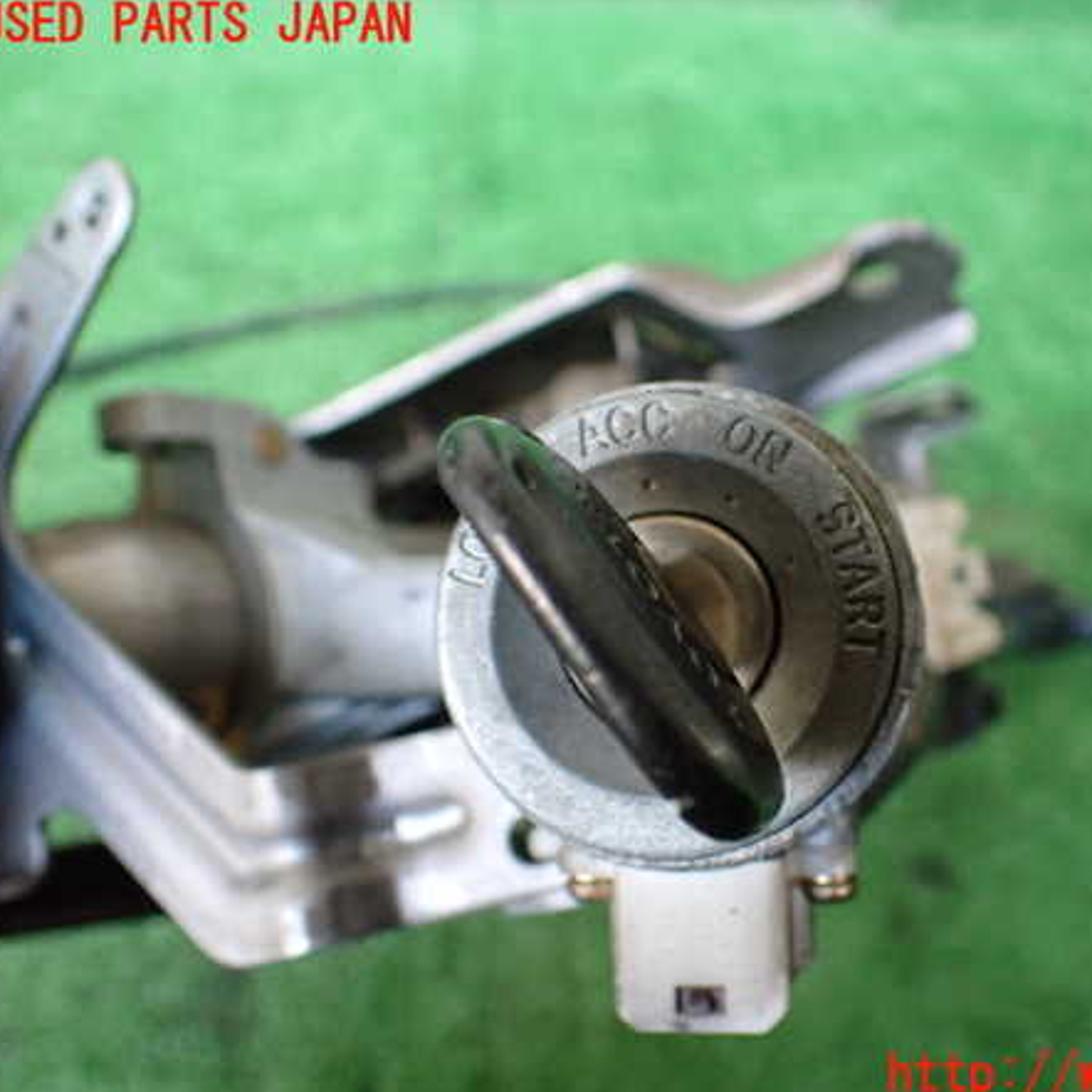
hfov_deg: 45.5
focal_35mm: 36
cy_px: 551
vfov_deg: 46.0
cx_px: 704
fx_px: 1285
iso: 800
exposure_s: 1/100
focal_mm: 5.4
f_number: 2.3
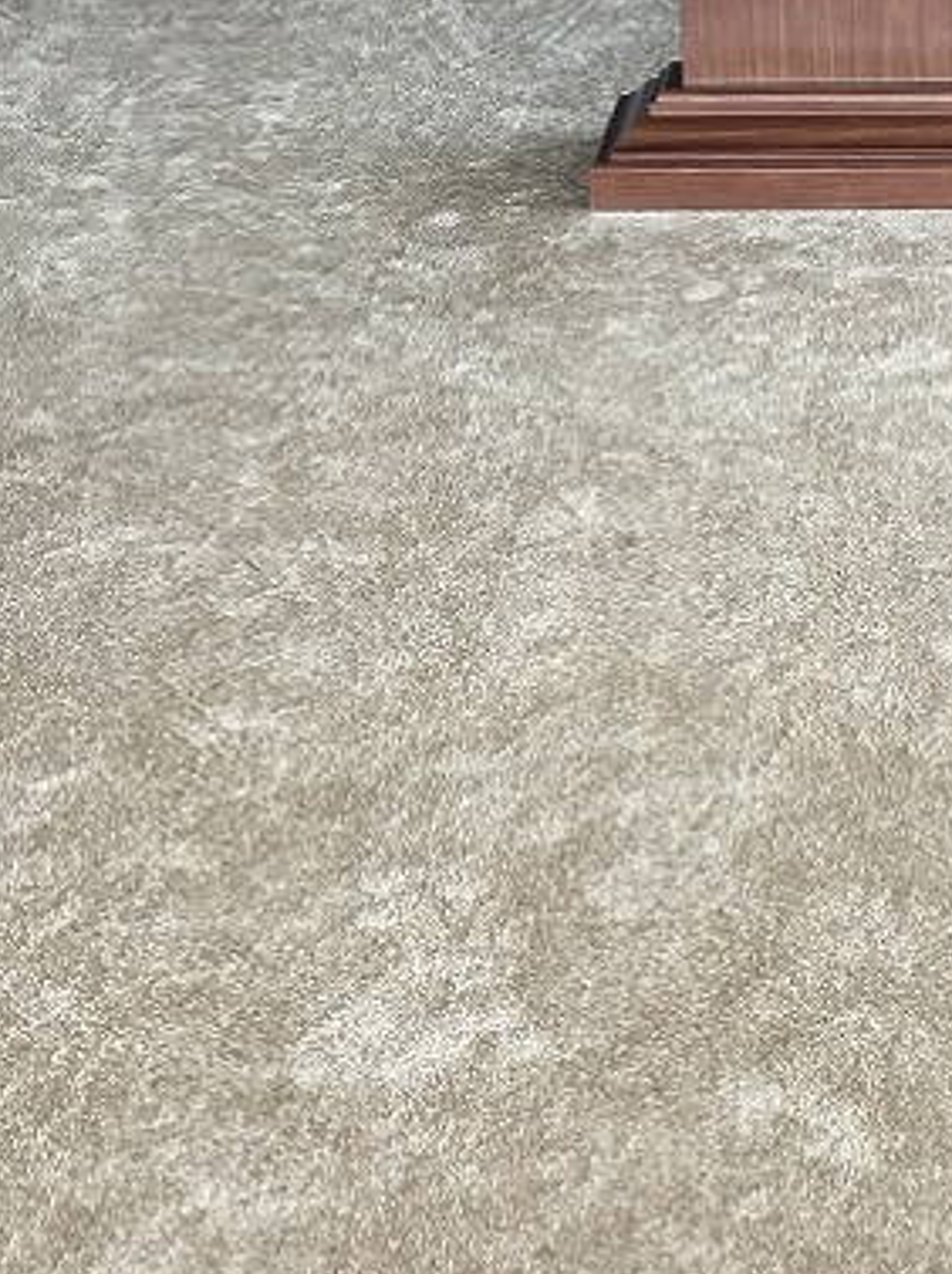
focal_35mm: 77
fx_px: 2828
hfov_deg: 18.8
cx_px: 857
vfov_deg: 24.7
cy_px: 169
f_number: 2.2
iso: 32
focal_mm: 4.15
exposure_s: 1/50
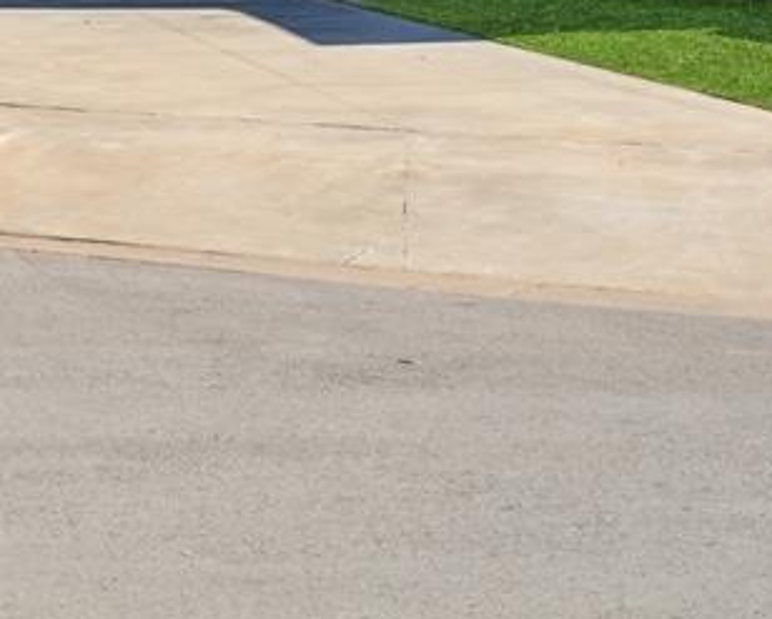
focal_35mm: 109
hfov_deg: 16.7
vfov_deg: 13.8
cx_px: -201
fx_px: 2493
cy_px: -75
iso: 200
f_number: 7.1
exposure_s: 1/640
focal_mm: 35
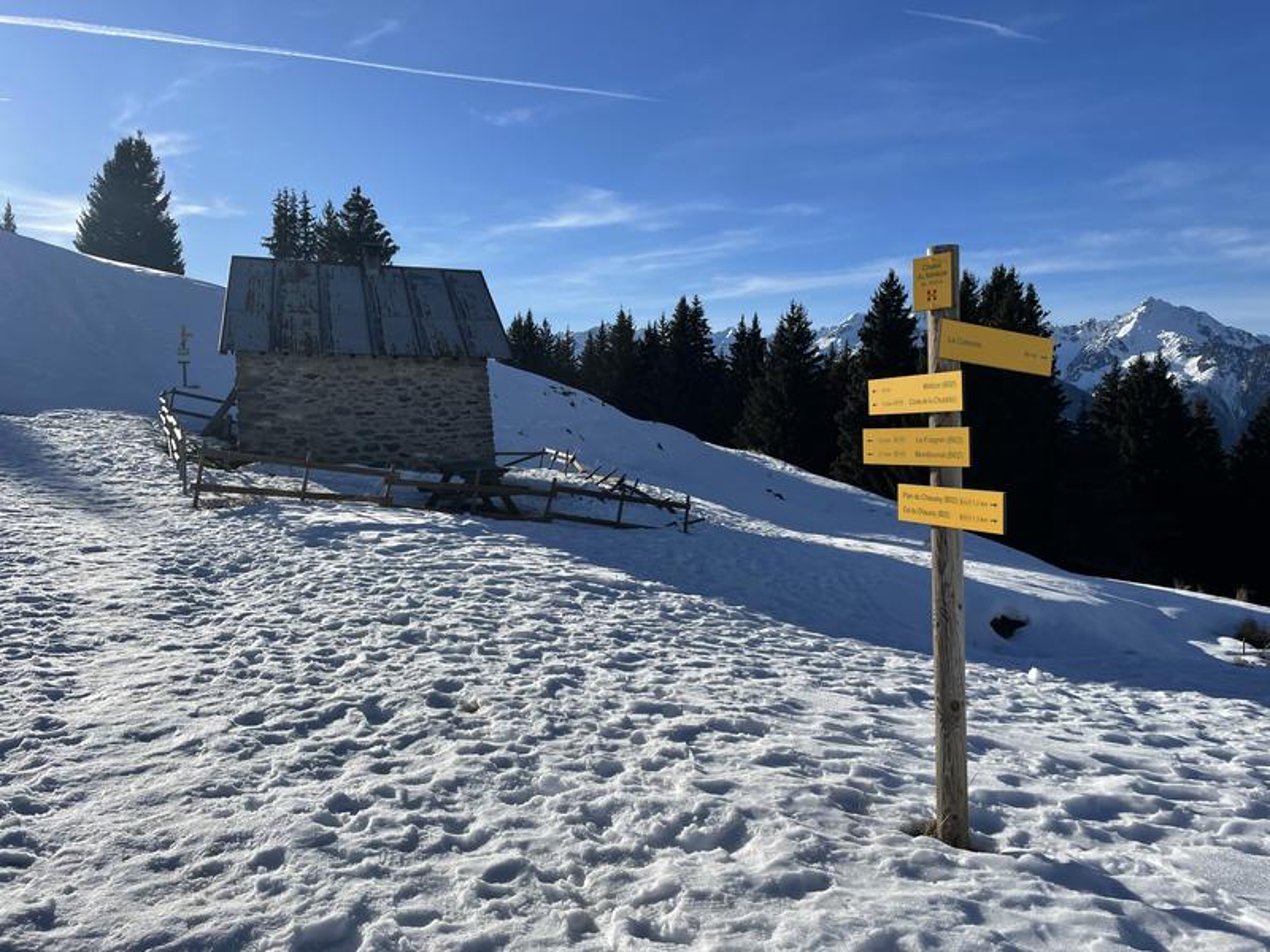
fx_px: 954
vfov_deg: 53.1
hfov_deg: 67.3
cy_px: 476
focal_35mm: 26
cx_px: 635
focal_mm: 4.2
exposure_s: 1/6897
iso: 32
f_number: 1.6
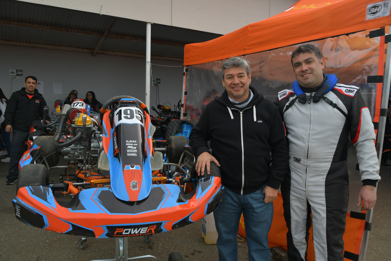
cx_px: 196
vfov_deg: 47.9
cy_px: 130
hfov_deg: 67.4
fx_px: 293
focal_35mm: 27
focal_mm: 18
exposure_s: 1/320
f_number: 5.6
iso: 100
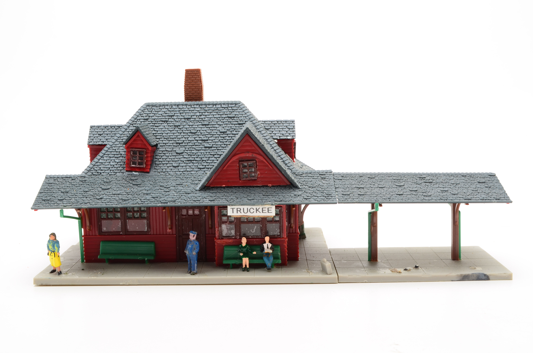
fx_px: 709
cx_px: 266
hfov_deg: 41.2
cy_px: 176
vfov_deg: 28.0
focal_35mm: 48
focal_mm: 32
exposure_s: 1/160
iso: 100
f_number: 18
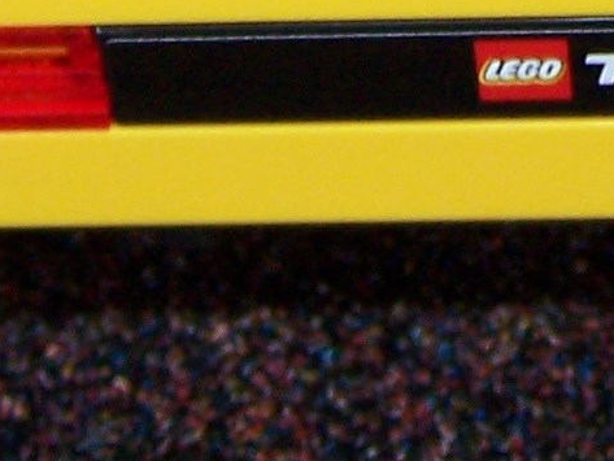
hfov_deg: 9.4
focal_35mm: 207
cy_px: -362
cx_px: 797
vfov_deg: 7.0
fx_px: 3673
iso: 140
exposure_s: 1/60
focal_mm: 6.3
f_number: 2.8
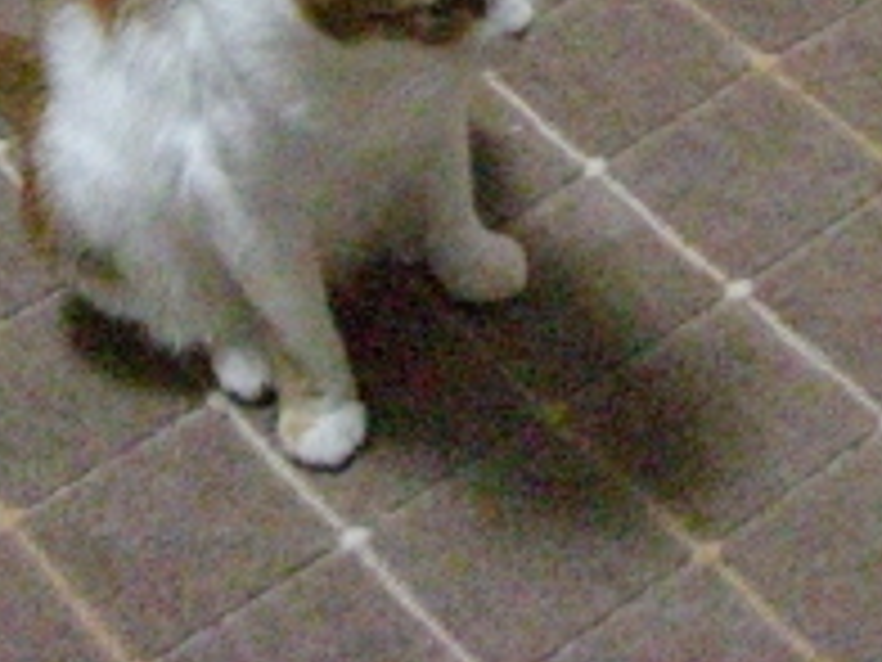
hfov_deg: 15.4
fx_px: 3159
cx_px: 990
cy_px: -410
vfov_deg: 11.3
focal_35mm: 124
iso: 3200
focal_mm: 7.9
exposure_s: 1/160
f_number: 2.8
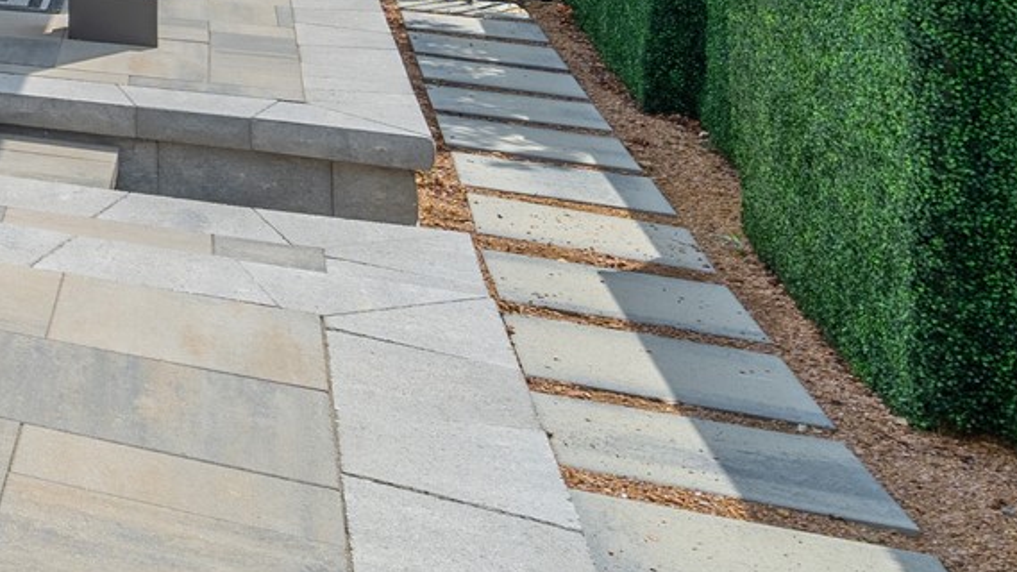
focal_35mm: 68
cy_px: -302
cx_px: -904
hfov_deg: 20.1
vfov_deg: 16.1
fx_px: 1834
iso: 125
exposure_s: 1/1600
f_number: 8
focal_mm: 17
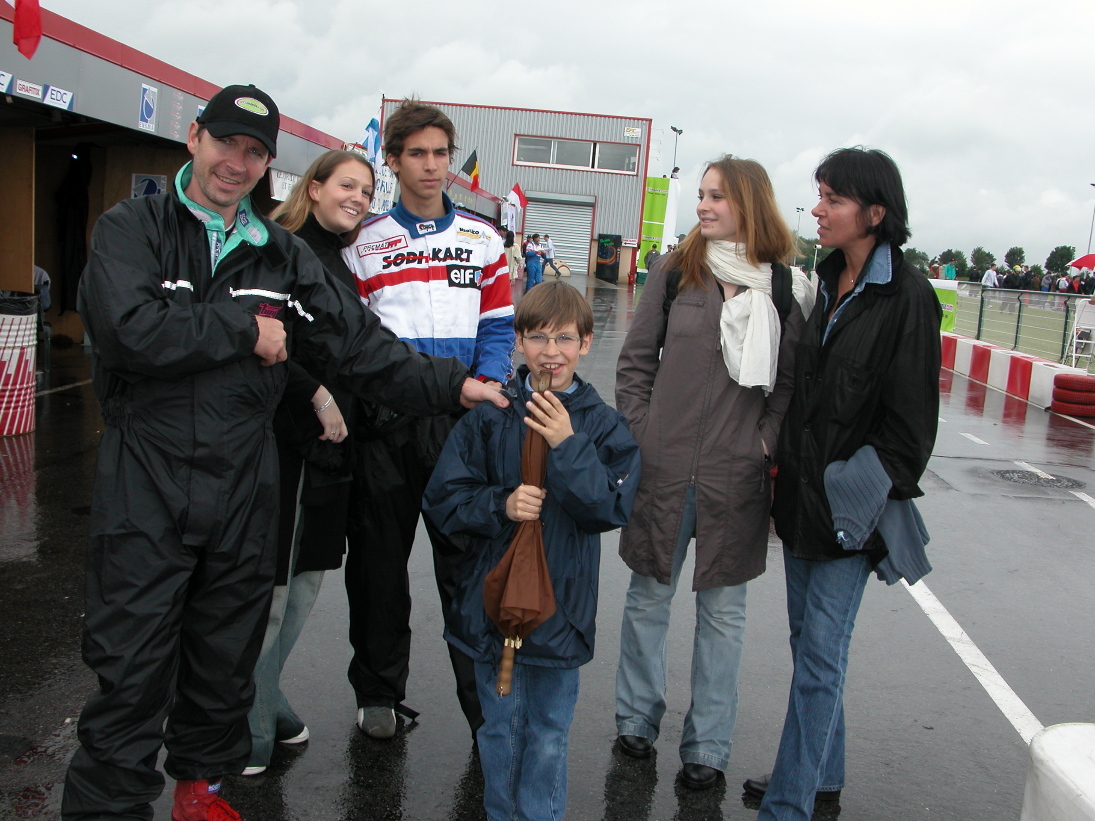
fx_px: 1107
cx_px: 548
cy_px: 410
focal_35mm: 35
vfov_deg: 40.7
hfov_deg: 52.6
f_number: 5.6
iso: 100
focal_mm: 8.9
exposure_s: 1/250
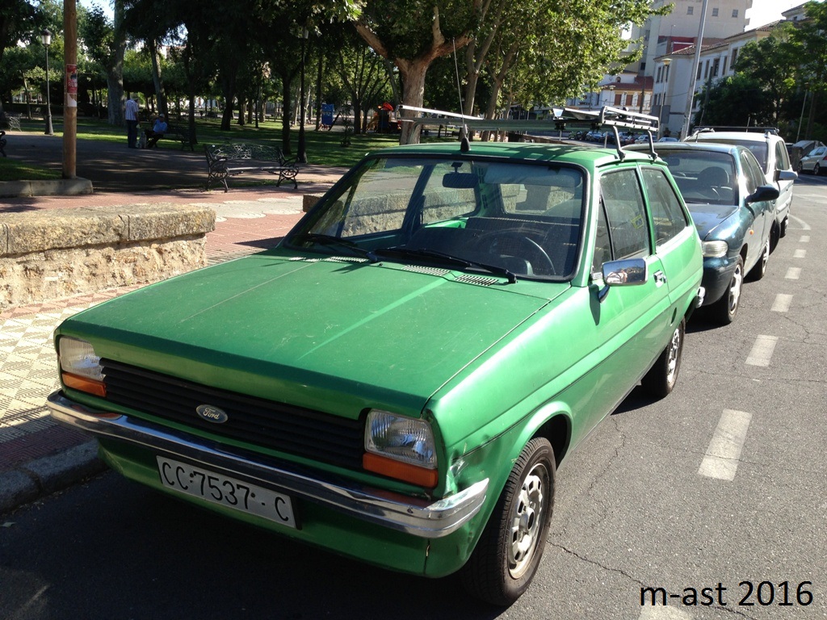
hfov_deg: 55.4
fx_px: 788
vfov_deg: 42.9
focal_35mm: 33
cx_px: 414
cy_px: 310
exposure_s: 1/511
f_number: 2.4
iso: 50
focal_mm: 4.13
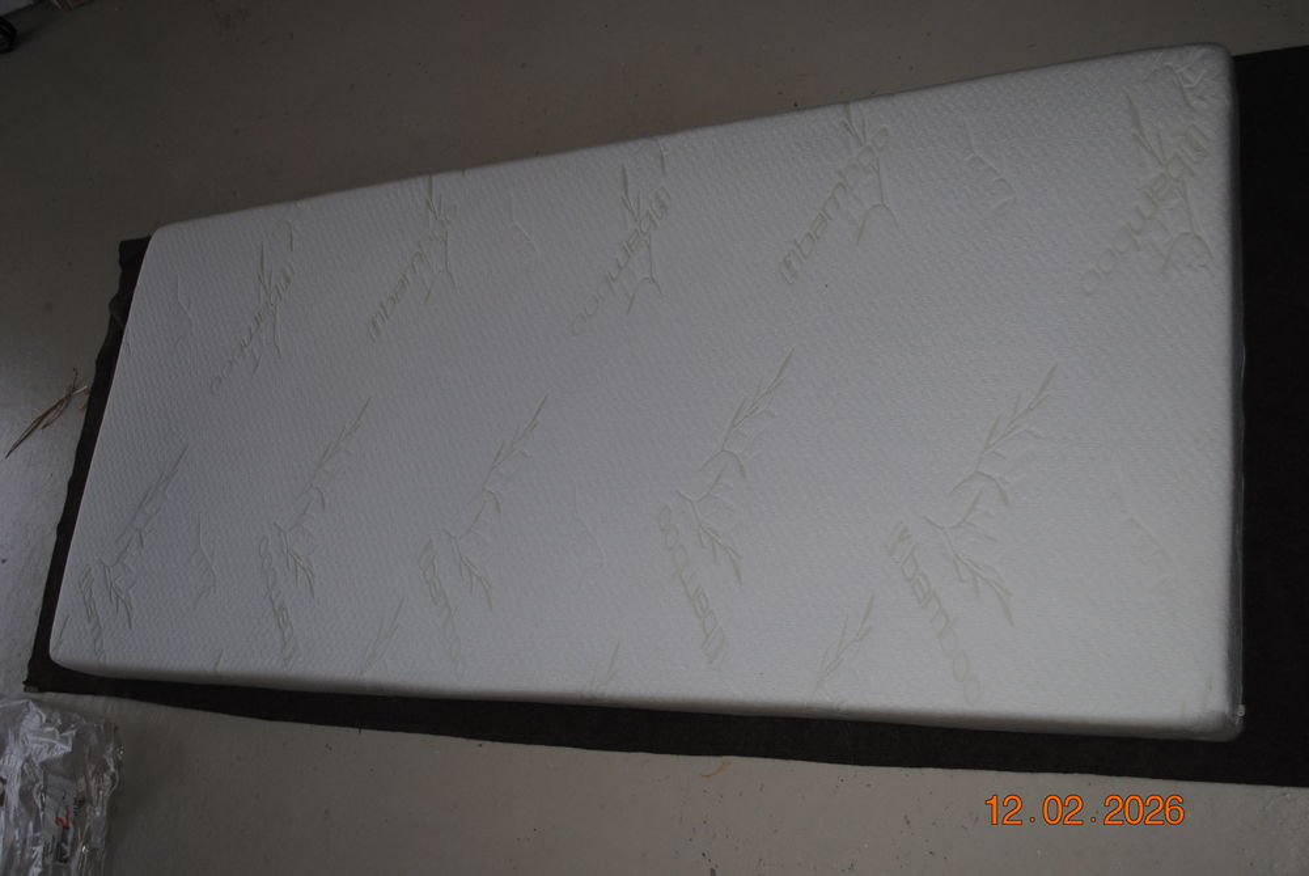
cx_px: 654
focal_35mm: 39
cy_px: 438
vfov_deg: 34.3
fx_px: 1420
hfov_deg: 49.5
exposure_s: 1/60
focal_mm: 26
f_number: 4.2
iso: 200
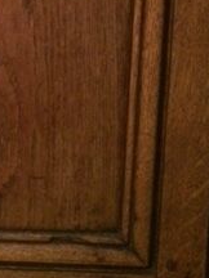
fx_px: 692
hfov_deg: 16.5
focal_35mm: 86
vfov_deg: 21.7
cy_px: -18
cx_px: -39
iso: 500
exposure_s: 1/17
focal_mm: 4.15
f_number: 2.2
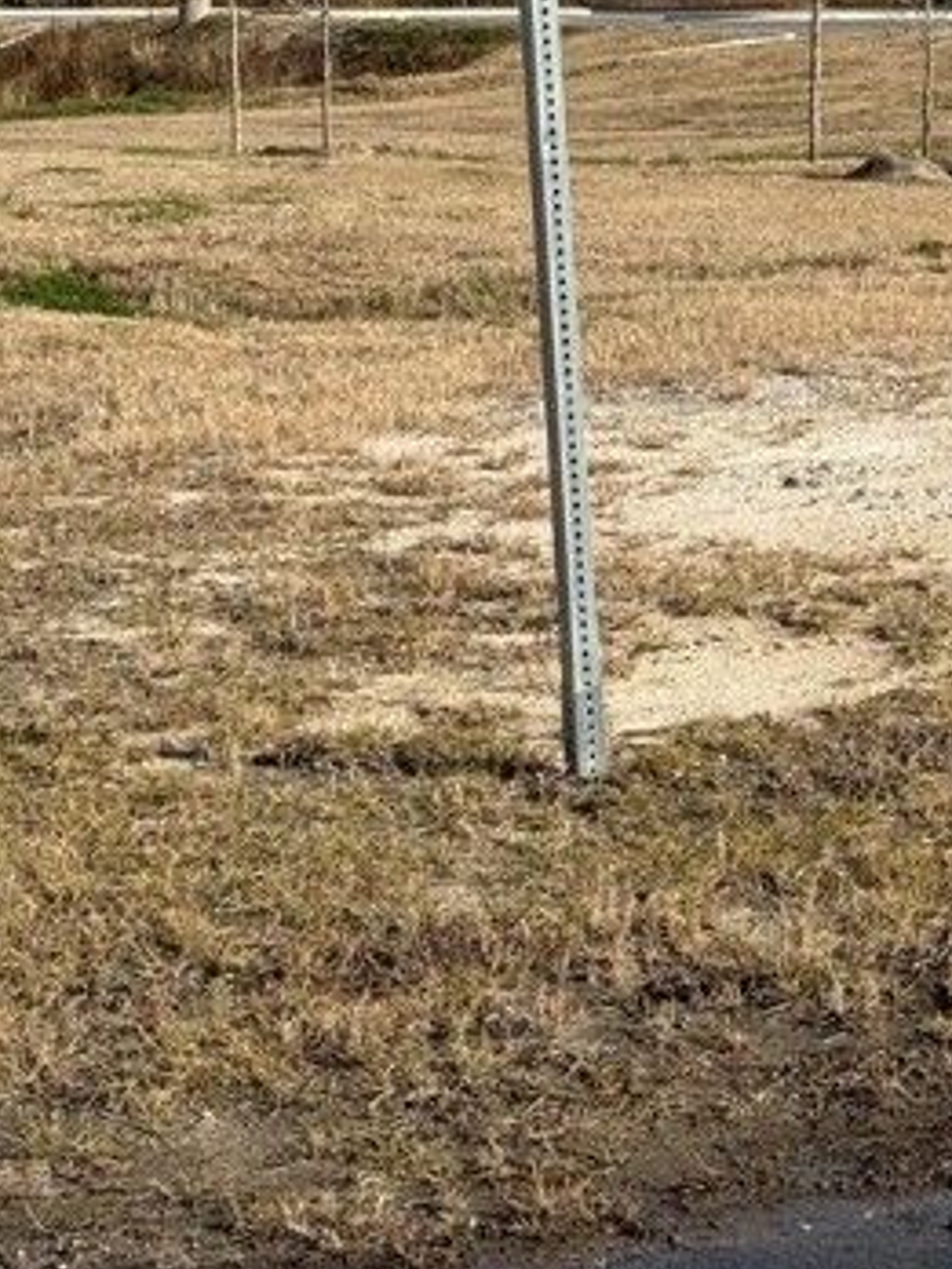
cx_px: 795
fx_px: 3887
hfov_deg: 13.9
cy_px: 186
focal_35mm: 106
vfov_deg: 18.3
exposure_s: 1/5587
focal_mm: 6.76
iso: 64
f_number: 1.78
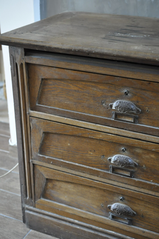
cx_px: 80
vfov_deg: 33.4
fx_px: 399
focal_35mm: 60
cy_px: 120
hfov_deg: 22.6
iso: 800
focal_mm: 40
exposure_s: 1/30
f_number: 2.8
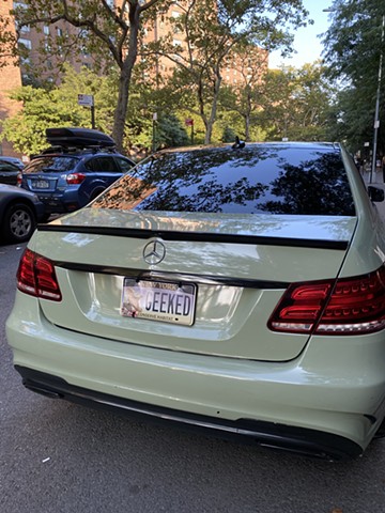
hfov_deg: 53.1
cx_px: 192
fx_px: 386
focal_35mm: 26
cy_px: 256
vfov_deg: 67.3
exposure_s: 1/140
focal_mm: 4.2
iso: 32
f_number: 1.8
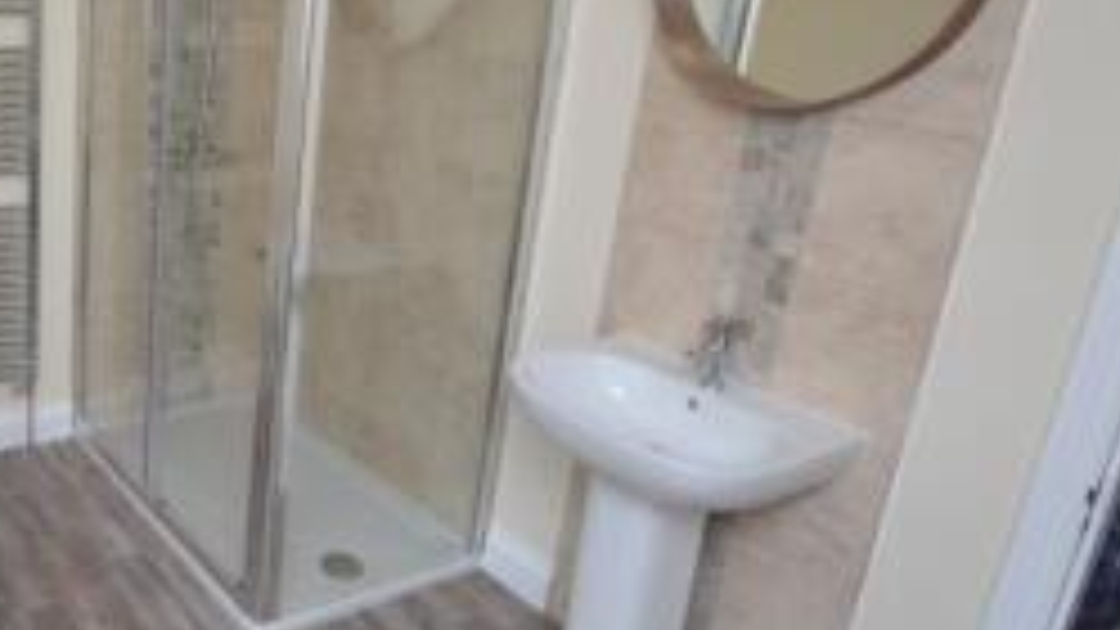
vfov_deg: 38.7
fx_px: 891
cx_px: 175
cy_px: 236
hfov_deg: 57.8
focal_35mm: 30
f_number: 8
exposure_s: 1/250
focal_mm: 10
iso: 1600
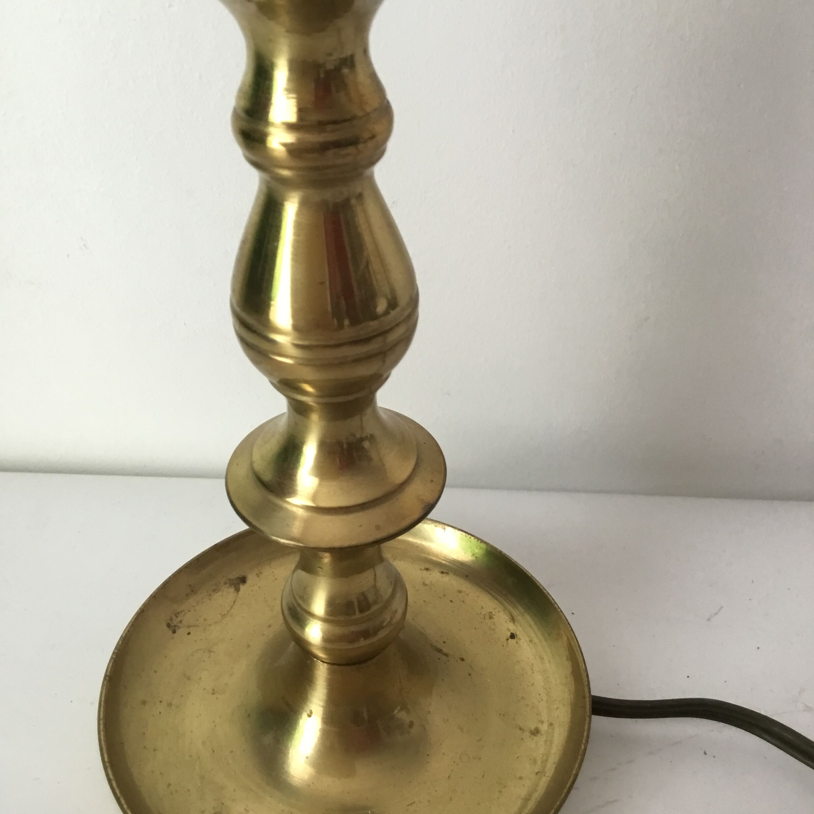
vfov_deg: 44.9
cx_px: 402
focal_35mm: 37
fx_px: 984
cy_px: 405
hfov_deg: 44.9
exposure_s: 1/33
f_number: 2.4
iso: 100
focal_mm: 3.3
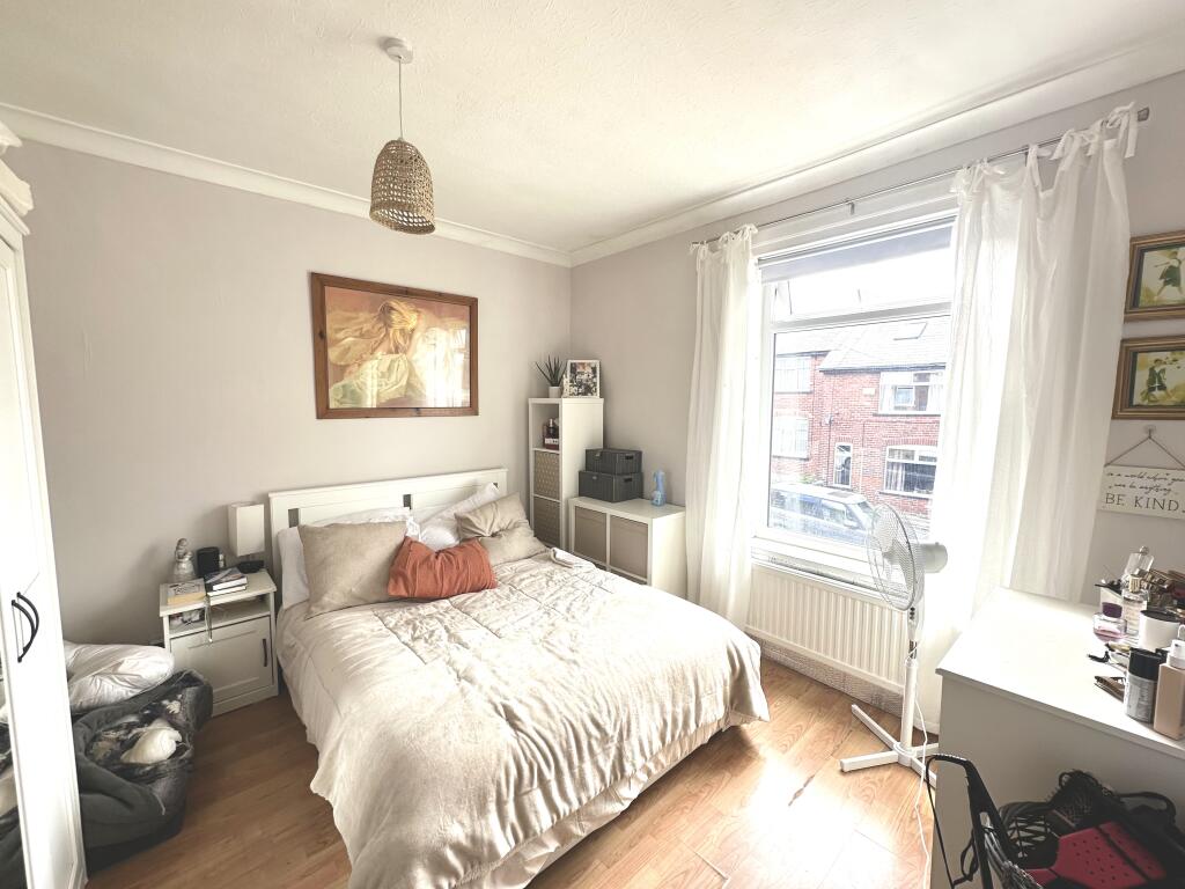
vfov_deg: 85.7
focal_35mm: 14
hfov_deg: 102.1
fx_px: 479
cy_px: 444
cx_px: 592
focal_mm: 2.22
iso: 40
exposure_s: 1/112
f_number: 2.2
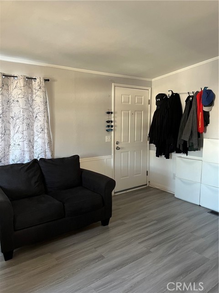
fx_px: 219
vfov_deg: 67.3
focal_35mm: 26
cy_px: 146
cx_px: 110
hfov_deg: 53.1
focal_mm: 5.1
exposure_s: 1/60
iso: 320
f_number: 1.6
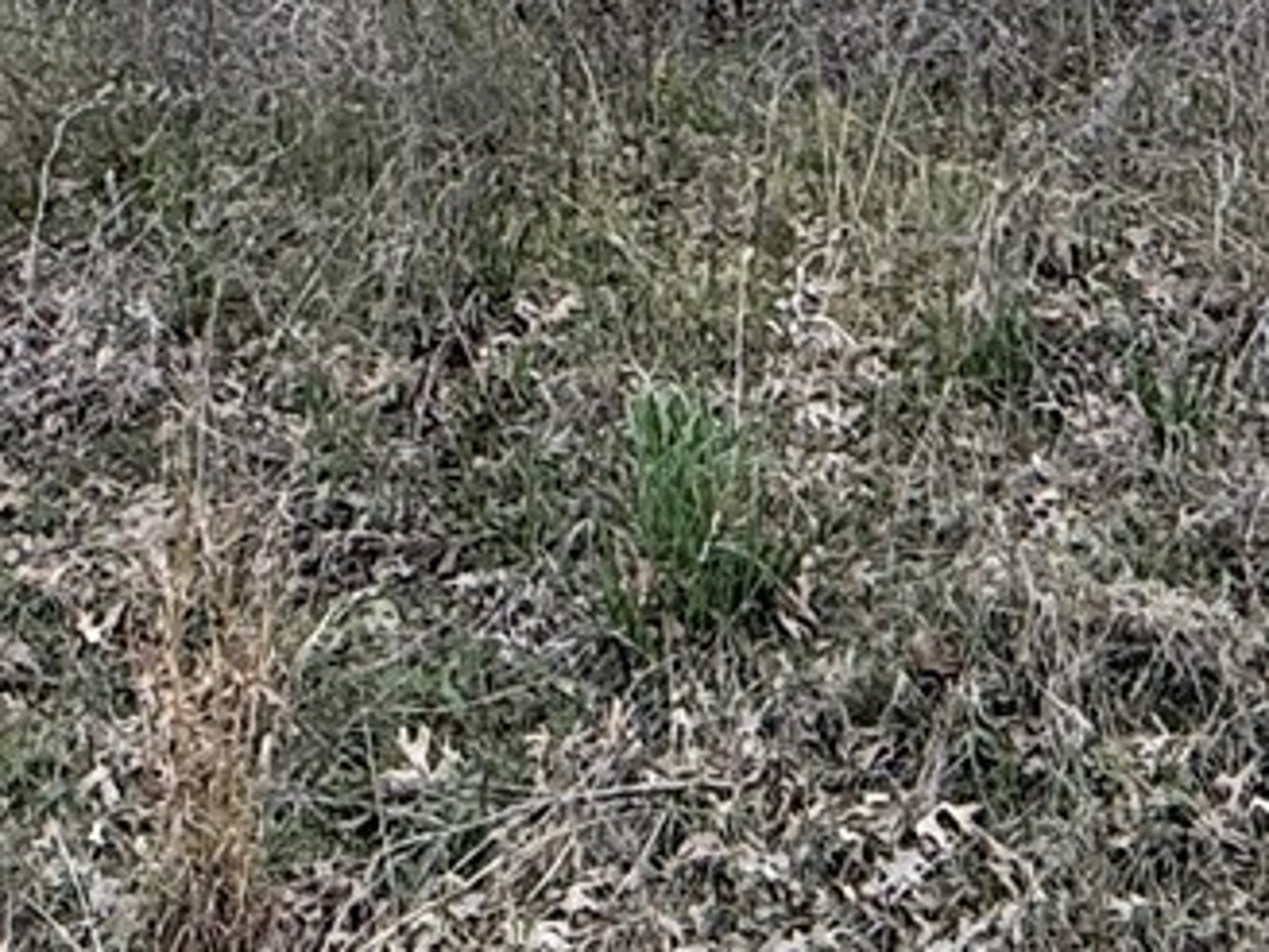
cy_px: -817
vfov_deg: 15.3
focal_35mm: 82
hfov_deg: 23.8
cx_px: 487
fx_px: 3006
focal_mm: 2.22
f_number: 2.2
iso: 64
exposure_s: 1/193
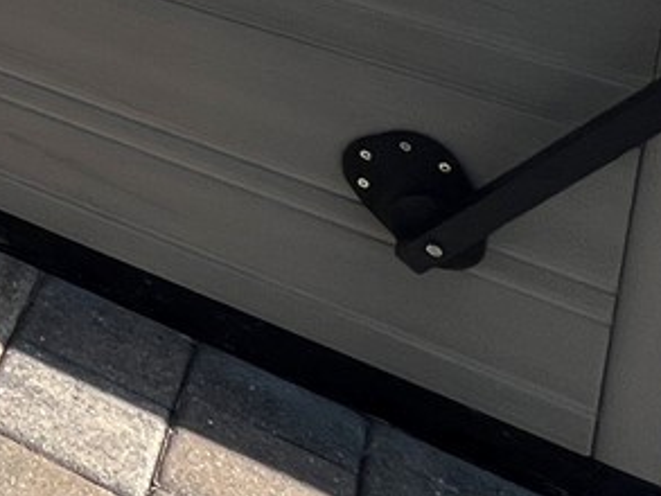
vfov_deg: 15.4
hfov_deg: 17.2
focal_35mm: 71
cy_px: -566
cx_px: -749
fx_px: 1356
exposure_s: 1/492
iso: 32
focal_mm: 1.57
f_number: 1.8
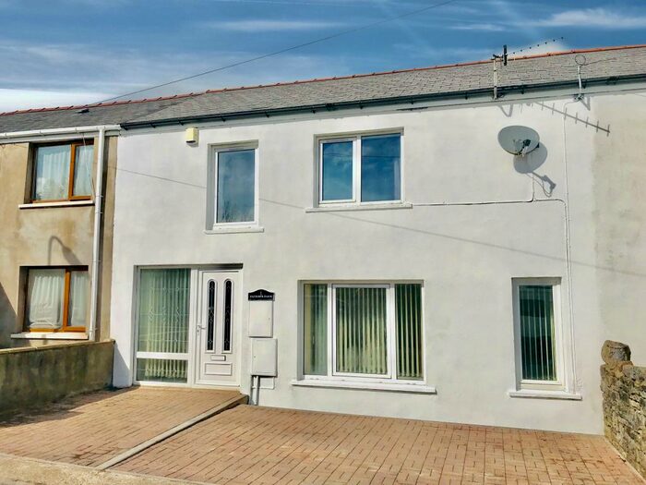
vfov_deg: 49.7
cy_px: 242
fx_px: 523
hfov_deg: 63.4
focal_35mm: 28
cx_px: 323
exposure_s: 1/8772
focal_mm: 3.99
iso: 25
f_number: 1.8
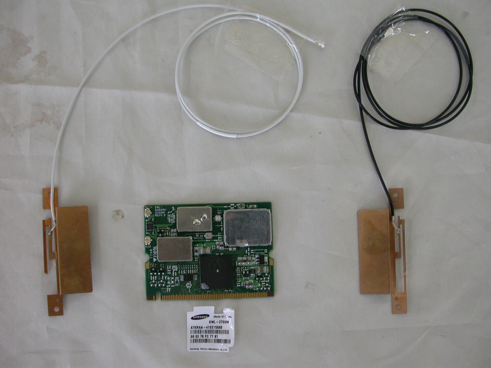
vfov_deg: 37.7
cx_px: 246
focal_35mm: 38
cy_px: 184
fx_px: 539
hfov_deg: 49.0
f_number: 3
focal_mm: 7.85
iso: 100
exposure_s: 1/48.6
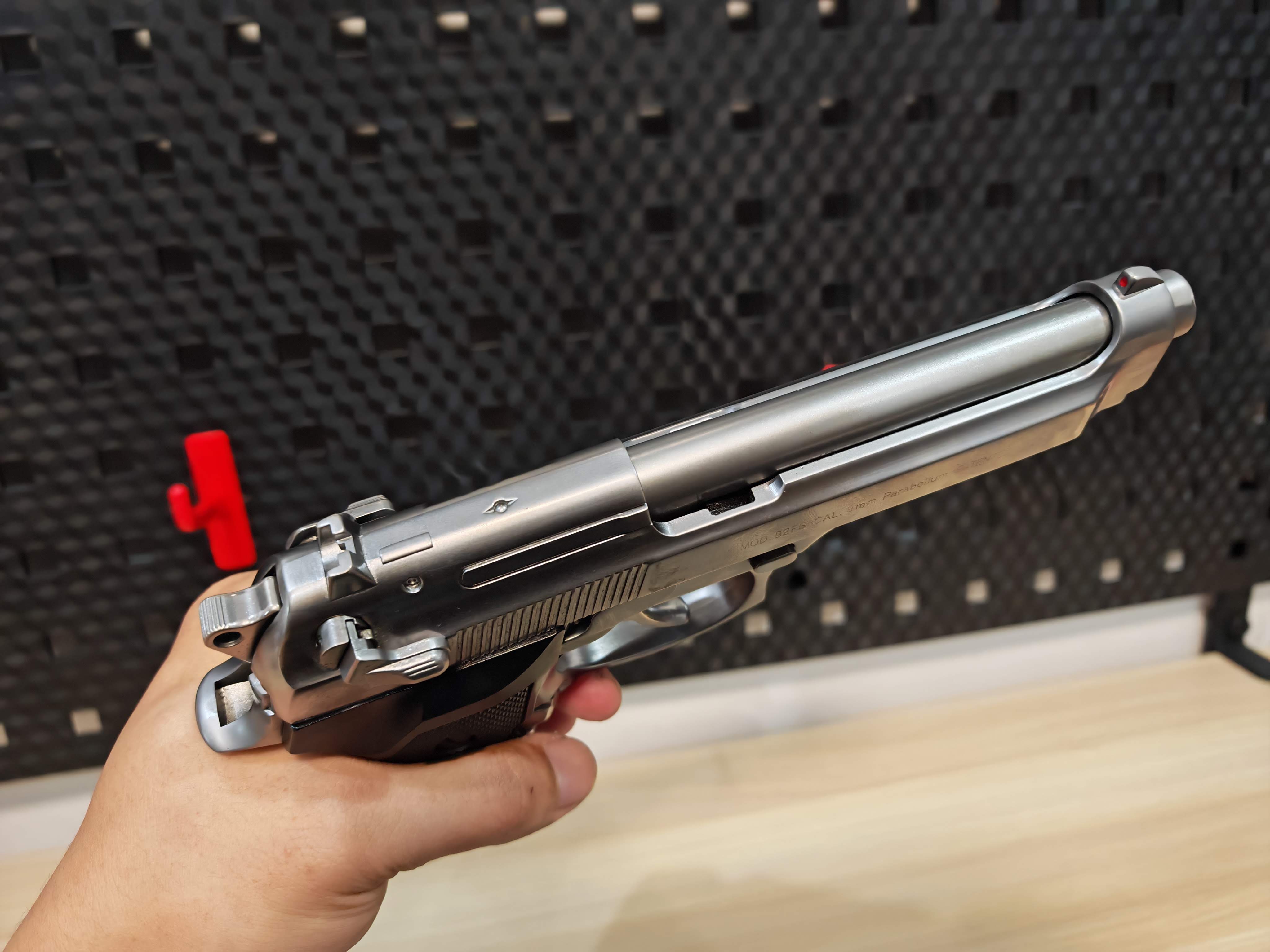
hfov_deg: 71.6
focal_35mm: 24
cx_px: 635
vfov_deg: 56.8
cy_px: 476
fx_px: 881
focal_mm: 6.83
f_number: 2
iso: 400
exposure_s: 1/67
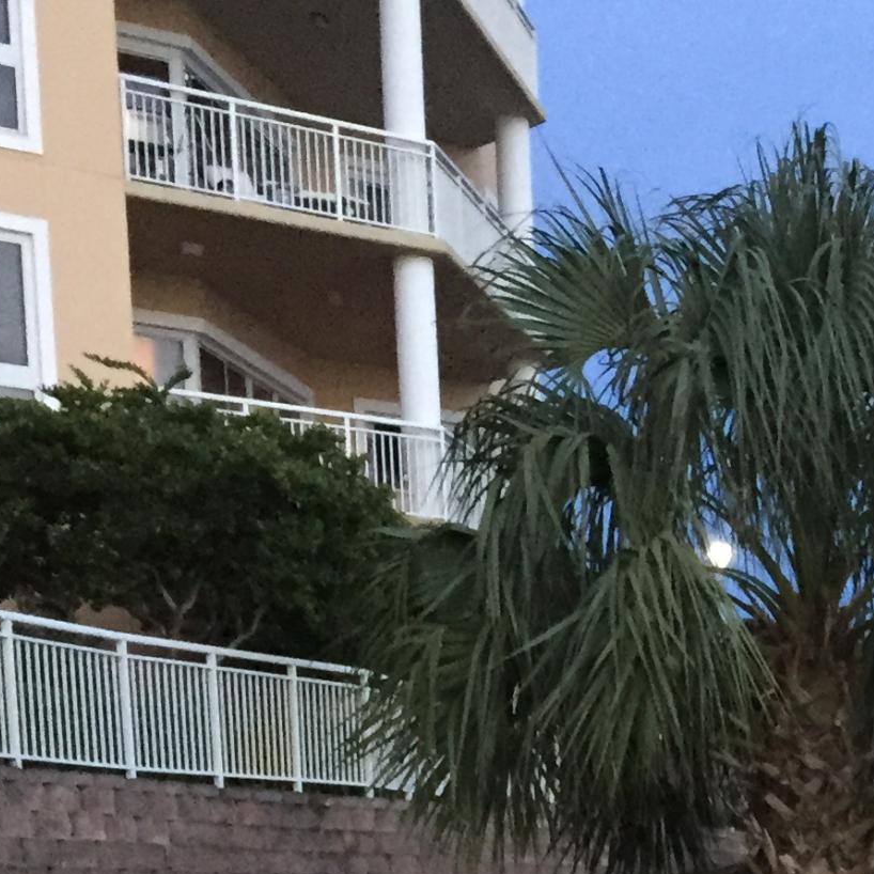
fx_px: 2685
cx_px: 1108
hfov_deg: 17.4
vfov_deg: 17.3
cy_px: 1168
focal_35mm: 94
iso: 250
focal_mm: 4.15
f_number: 2.2
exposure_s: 1/15
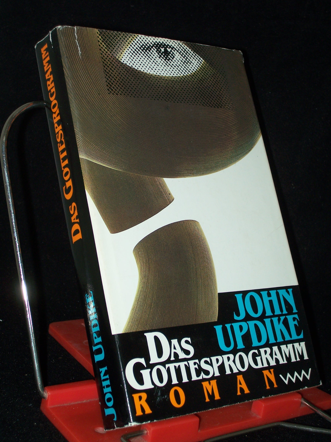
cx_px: 166
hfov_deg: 22.3
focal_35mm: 66
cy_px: 221
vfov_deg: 29.4
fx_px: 841
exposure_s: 1/80
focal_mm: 11
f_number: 3.6
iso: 80
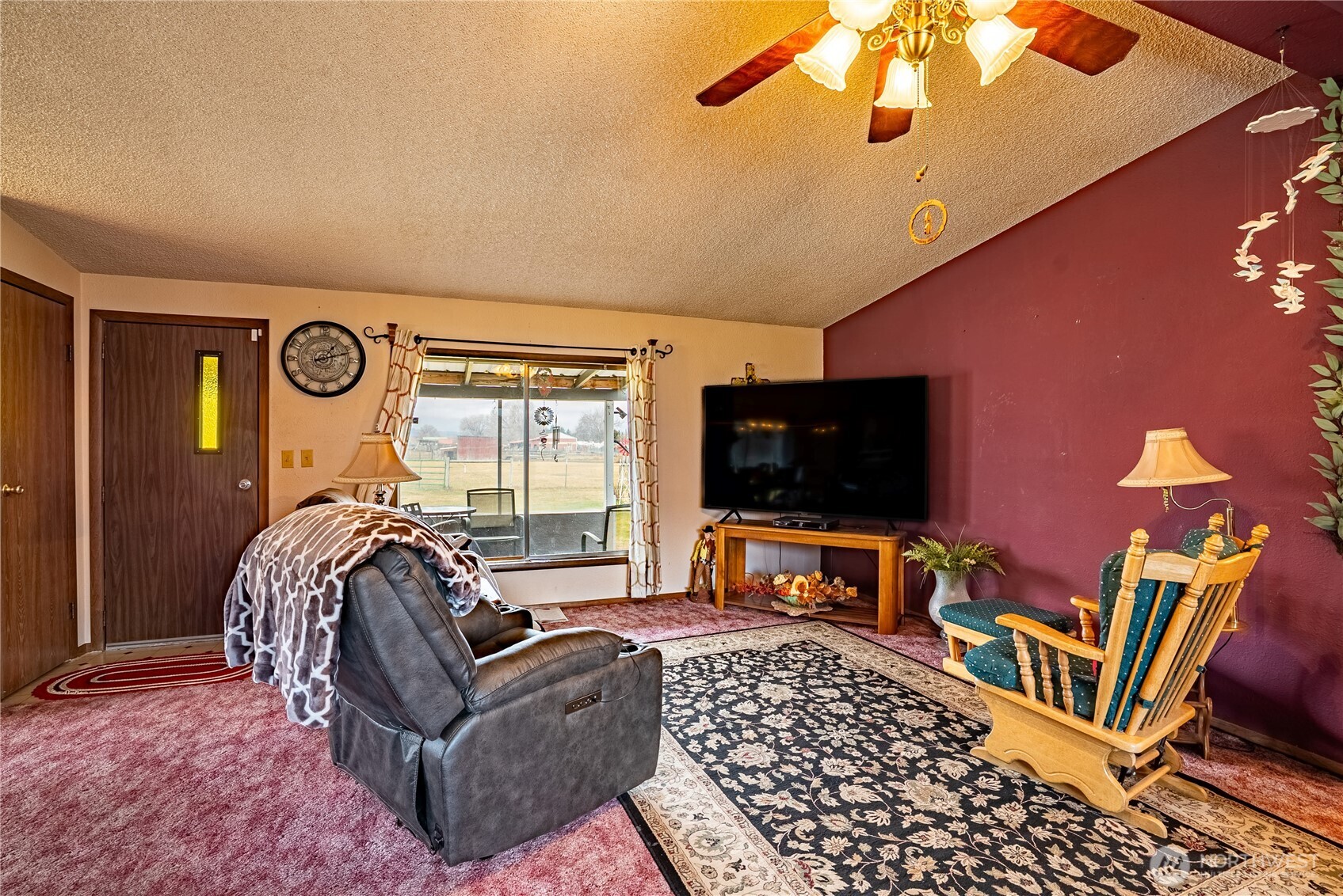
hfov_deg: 96.7
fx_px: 597
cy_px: 448
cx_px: 672
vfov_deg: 73.8
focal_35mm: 16
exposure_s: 1/60
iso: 400
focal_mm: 16
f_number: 8
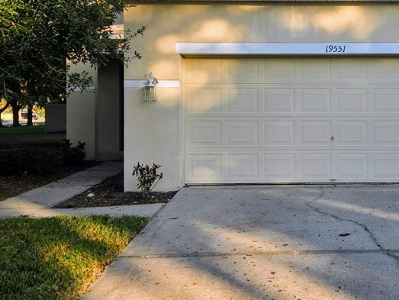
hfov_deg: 40.7
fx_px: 519
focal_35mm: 45
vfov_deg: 32.0
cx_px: 305
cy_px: 108
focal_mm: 5.4
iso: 25
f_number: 1.8
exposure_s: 1/554
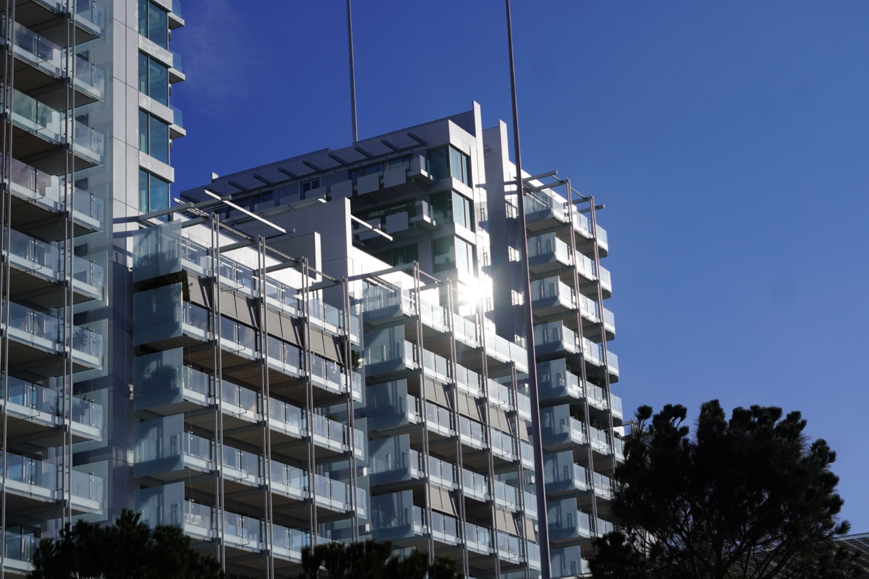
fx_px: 1810
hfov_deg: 27.0
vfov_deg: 18.2
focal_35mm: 75
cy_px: 290
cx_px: 434
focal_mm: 50
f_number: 5
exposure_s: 1/1600
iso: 100
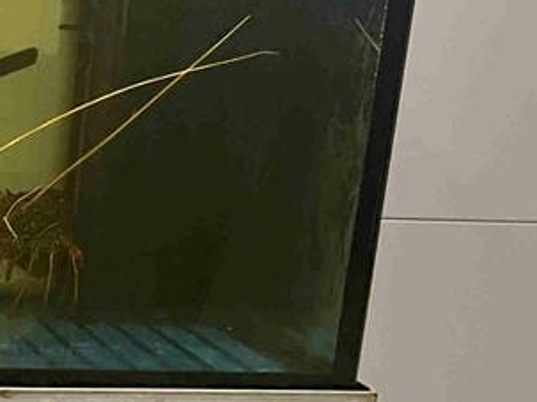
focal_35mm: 103
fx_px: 1597
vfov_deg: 13.9
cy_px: 501
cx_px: -262
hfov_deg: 17.3
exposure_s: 1/30
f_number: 1.5
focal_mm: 5.7
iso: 640
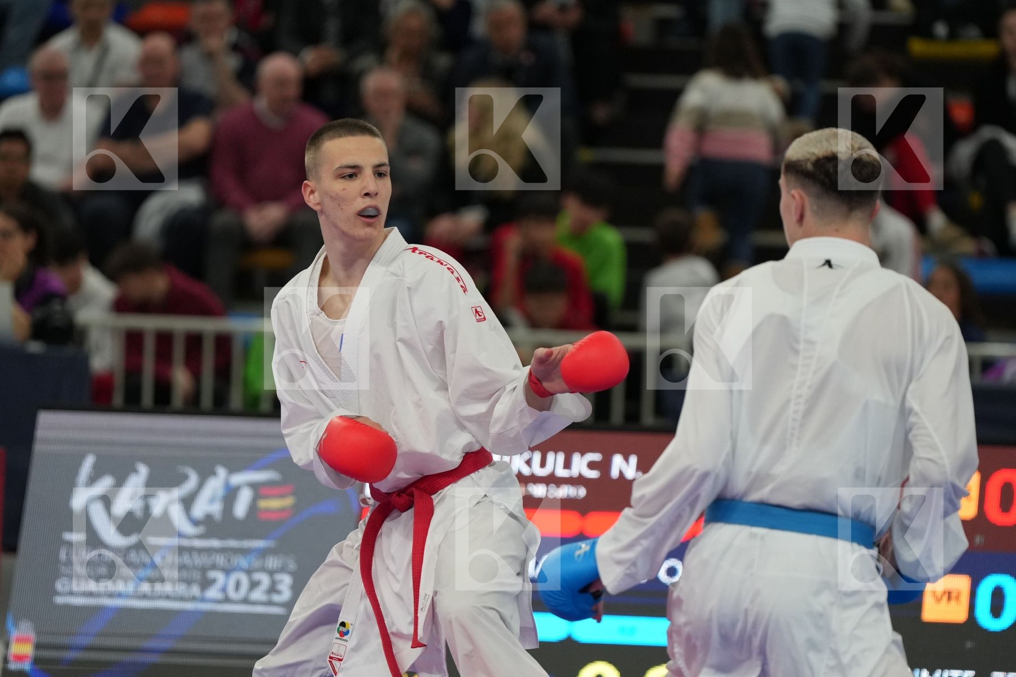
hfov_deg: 7.8
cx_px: 508
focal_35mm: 264
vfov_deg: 5.2
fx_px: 7450
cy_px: 338
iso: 1600
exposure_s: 1/1000
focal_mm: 176
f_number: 2.8
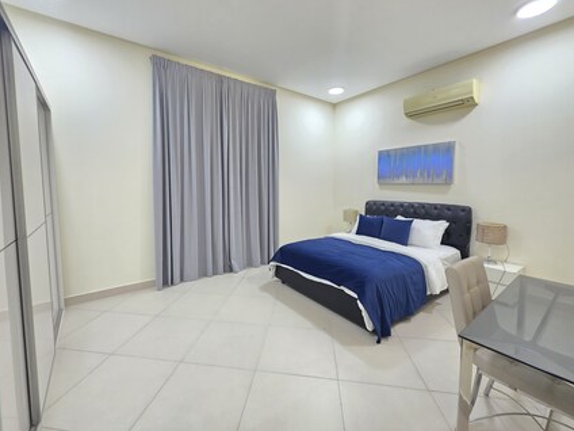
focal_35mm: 14
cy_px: 207
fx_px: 232
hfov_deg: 102.0
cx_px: 278
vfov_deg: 85.6
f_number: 1.9
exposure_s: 1/50
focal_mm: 2.2
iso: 160
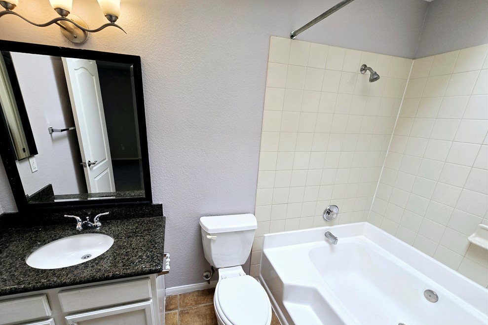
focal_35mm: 14
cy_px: 181
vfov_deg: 80.9
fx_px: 190
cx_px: 237
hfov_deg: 104.2
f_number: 2.2
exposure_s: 1/120
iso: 64
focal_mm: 2.2
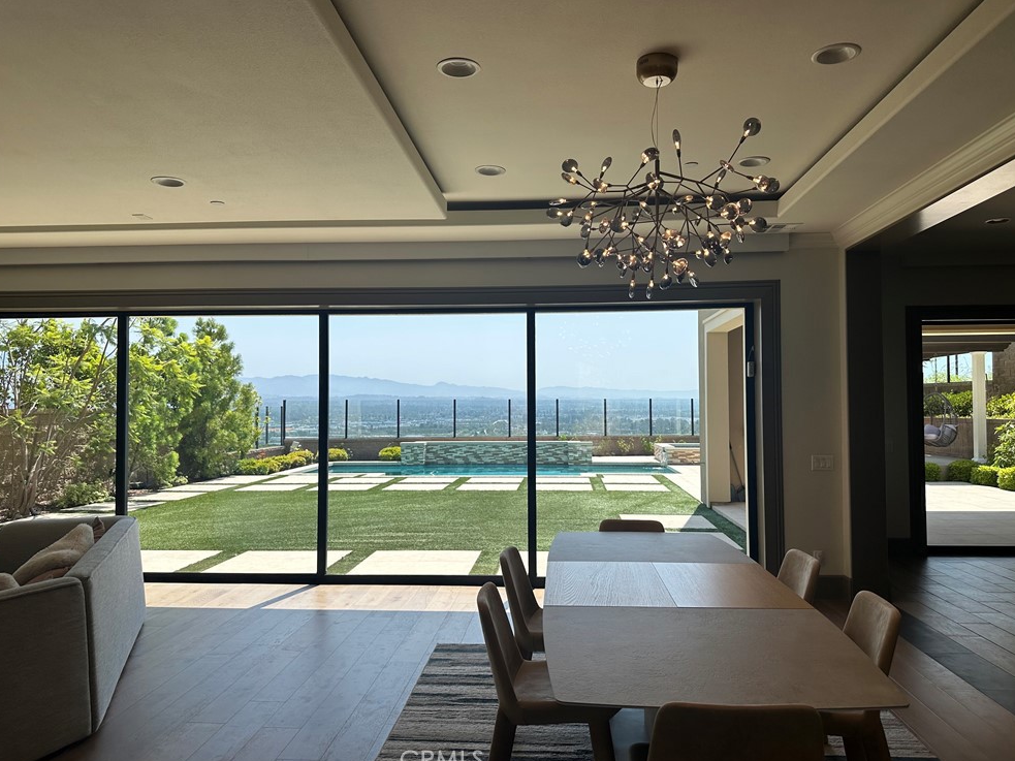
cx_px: 516
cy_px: 378
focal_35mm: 25
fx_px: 733
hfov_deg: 69.4
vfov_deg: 54.9
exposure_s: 1/2252
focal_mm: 6.86
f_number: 1.78
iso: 80
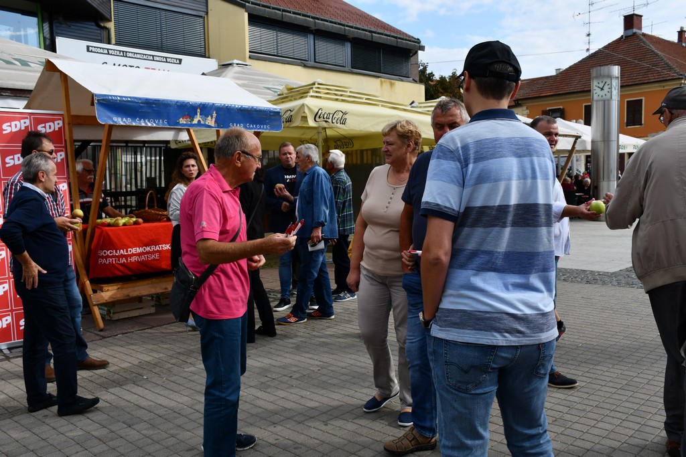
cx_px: 343
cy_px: 228
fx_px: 629
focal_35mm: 33
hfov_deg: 57.2
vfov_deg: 40.0
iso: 110
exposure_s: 1/250
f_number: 8
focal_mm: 22
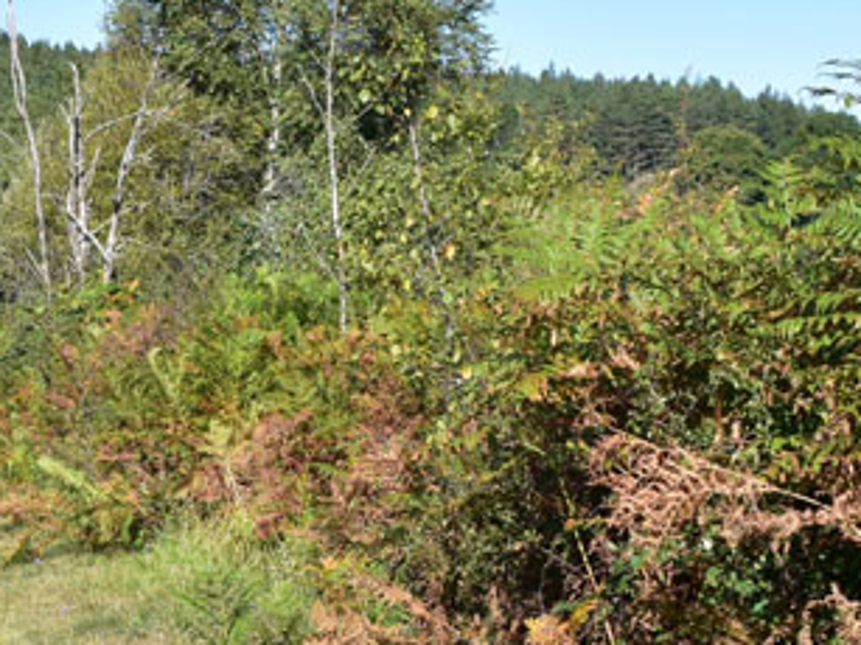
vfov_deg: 15.5
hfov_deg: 20.4
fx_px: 2337
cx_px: 62
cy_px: 624
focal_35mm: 94
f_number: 11
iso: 400
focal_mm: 20
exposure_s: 1/400
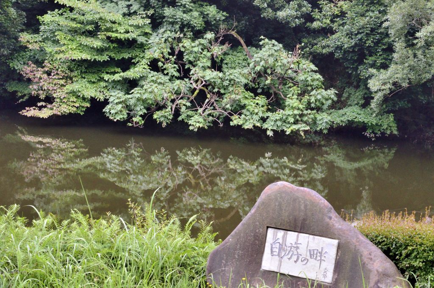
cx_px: 217
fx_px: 632
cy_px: 144
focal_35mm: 52
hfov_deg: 37.9
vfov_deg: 25.6
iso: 1600
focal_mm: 35
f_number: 18
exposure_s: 1/25
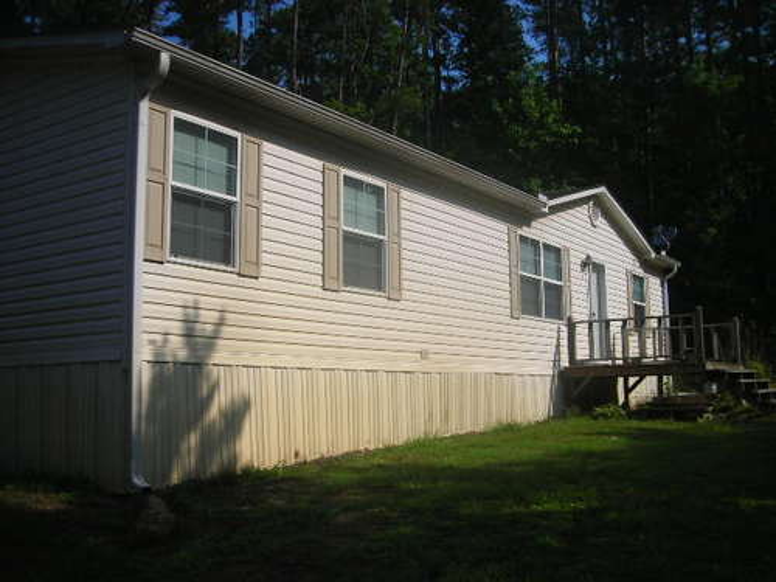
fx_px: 852
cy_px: 291
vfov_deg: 37.7
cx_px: 388
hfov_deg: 49.0
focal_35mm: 38
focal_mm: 6.3
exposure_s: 1/297
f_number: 6.4
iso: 50
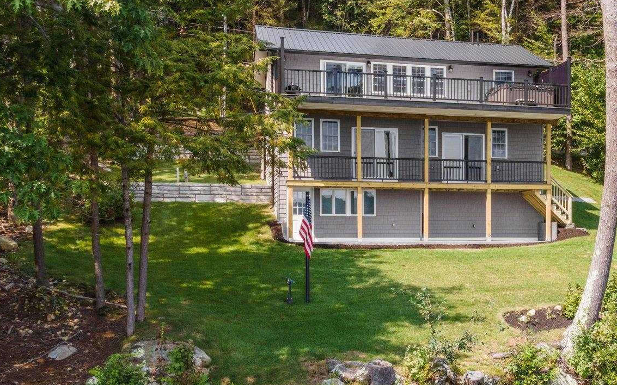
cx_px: 476
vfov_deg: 27.9
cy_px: 247
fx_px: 773
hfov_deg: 41.9
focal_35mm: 46
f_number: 2.8
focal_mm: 4.5
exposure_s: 1/250
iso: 100
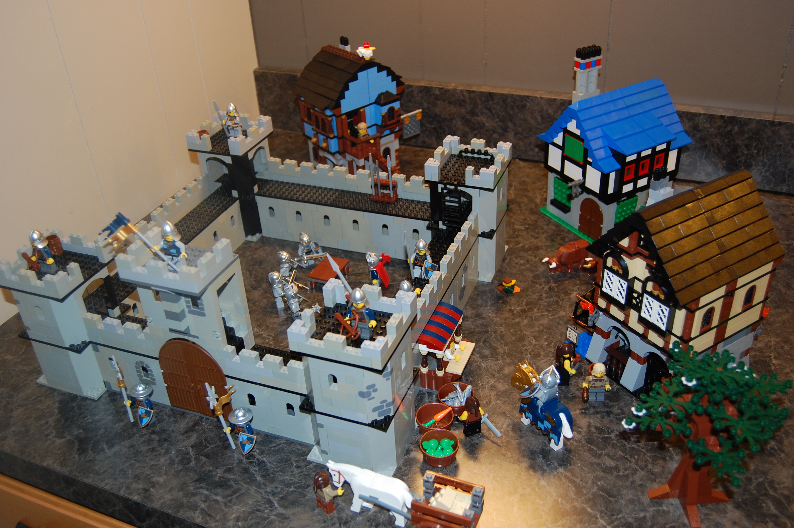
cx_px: 397
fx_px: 760
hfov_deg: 55.1
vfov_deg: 38.3
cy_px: 264
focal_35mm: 34
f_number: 3.8
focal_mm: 23
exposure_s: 1/60
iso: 400
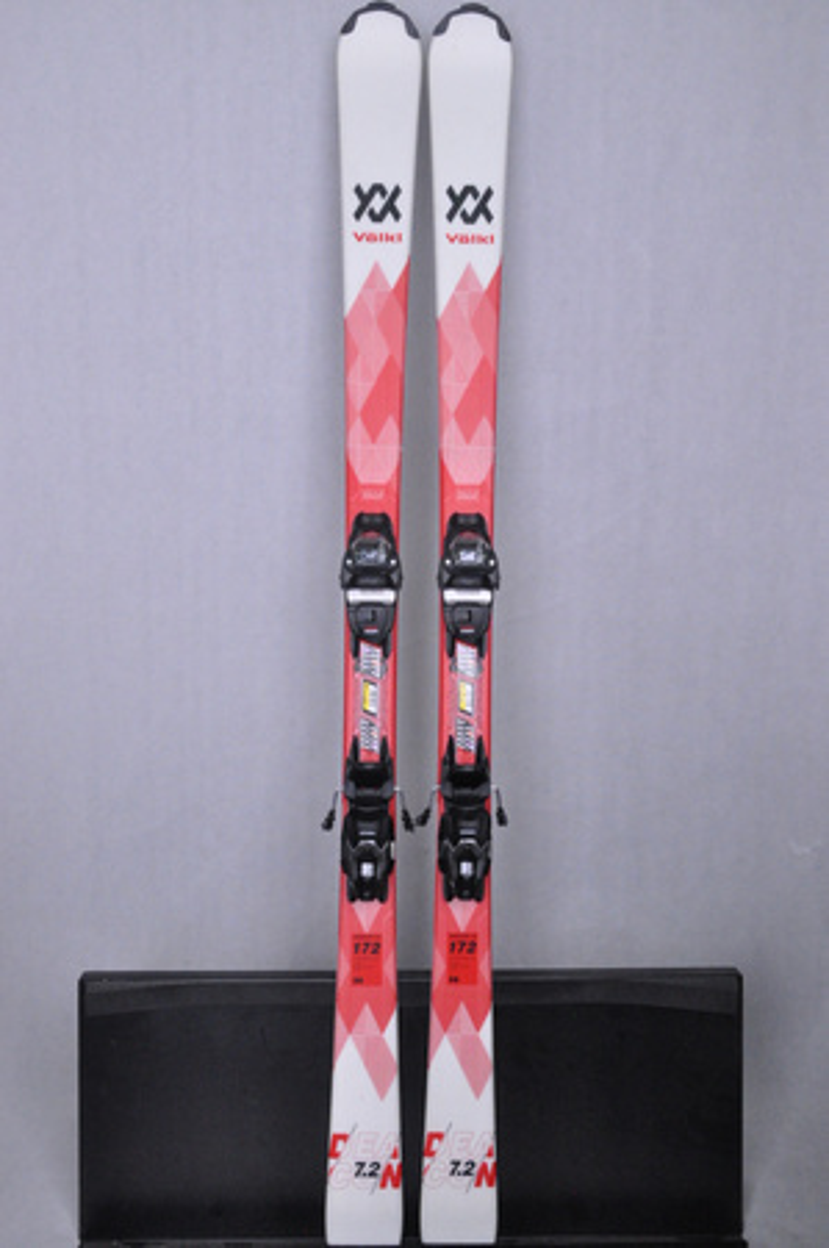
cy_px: 624
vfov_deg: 53.2
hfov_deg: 36.8
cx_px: 414
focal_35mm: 36
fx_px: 1246
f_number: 9.5
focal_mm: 24
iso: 3200
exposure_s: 1/125
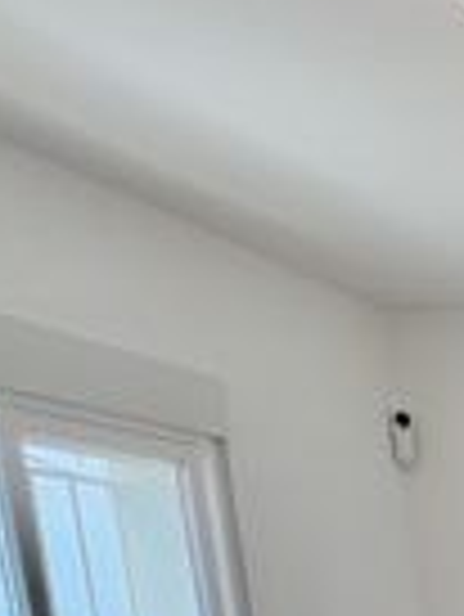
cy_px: 926
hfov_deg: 14.3
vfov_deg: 22.2
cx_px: 1097
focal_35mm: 72
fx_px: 1285
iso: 40
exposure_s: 1/133
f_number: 2.2
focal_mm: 2.22
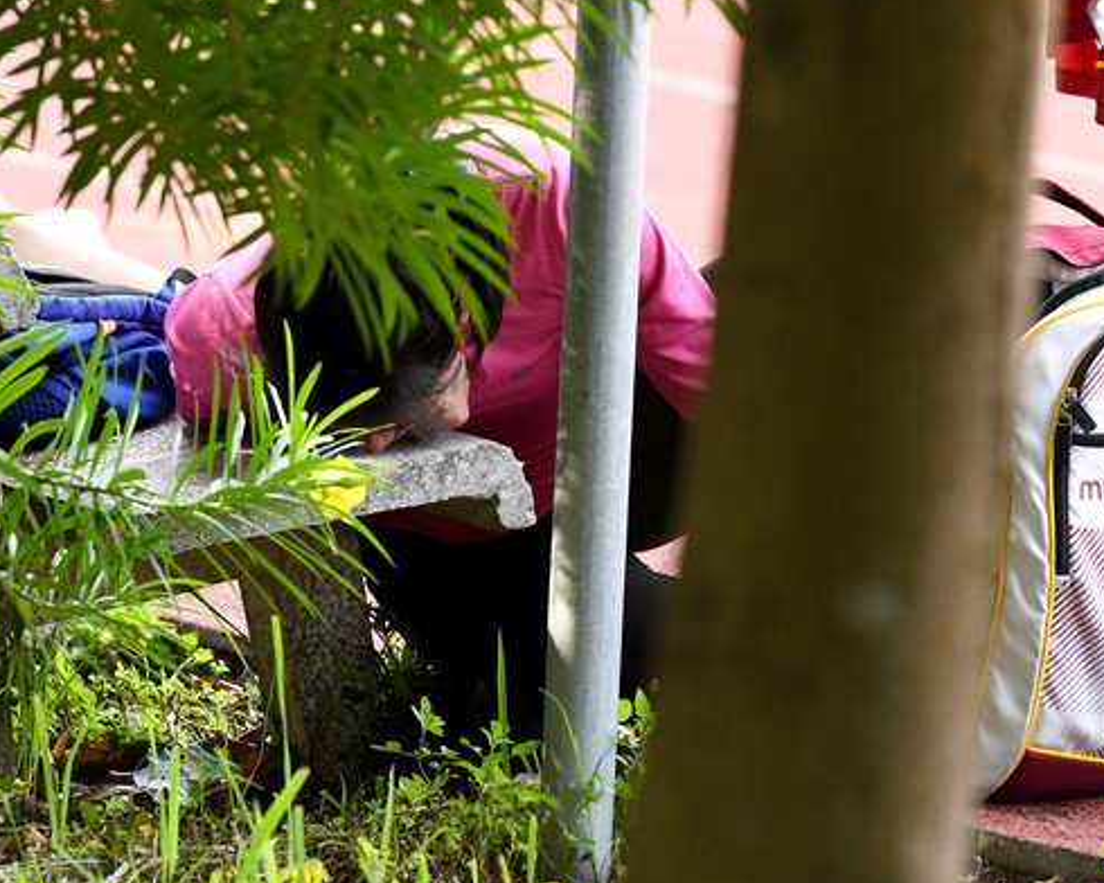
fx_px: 11632
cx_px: 606
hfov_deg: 5.4
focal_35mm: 356
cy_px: 438
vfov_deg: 4.3
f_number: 4.5
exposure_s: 1/1250
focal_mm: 200
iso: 2500
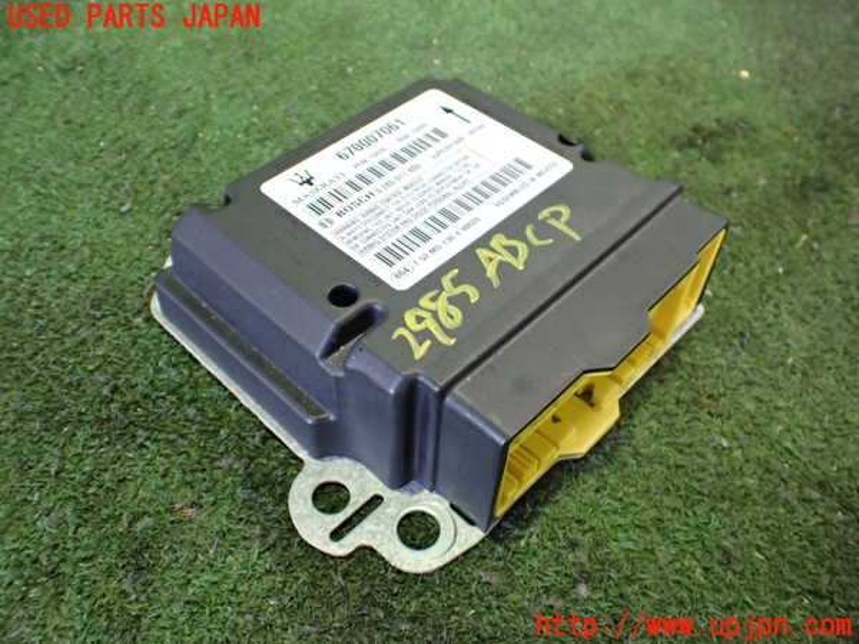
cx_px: 430
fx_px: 744
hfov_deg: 60.0
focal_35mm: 30
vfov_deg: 46.8
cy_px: 322
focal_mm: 5.4
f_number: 2.3
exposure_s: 1/50
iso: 800
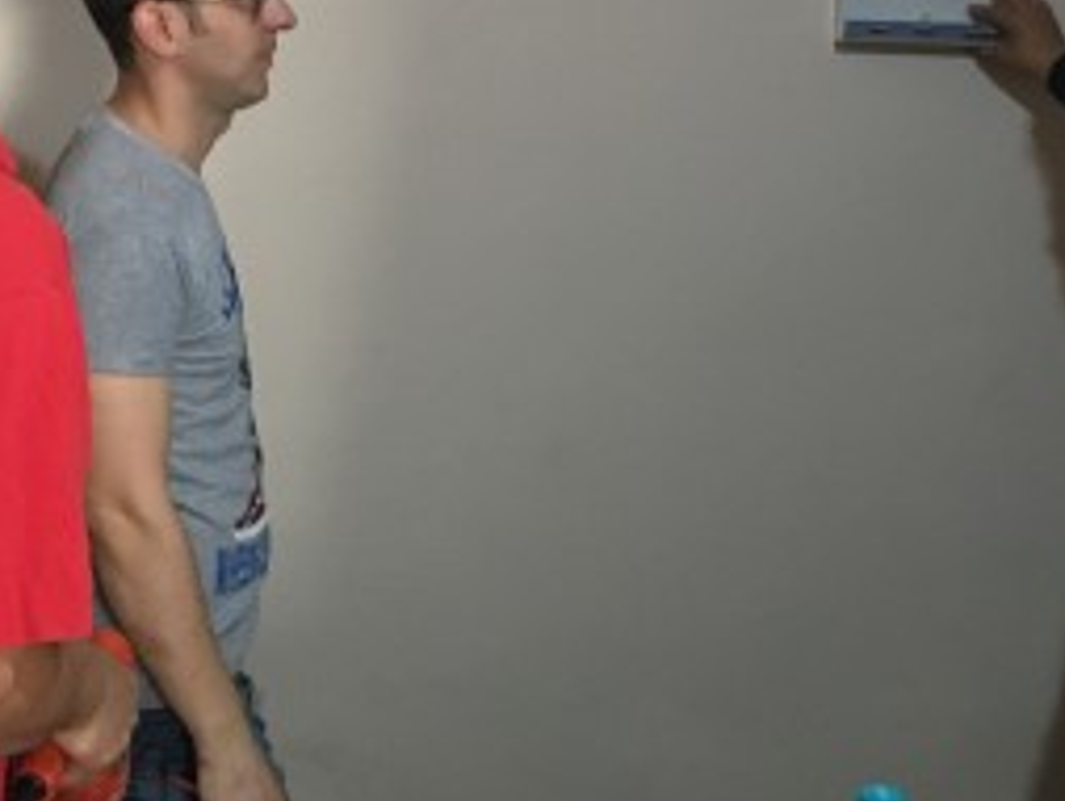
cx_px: 562
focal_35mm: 73
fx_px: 2248
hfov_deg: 26.6
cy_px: 134
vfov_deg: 19.9
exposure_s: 1/33
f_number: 2.2
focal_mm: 4.15
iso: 160
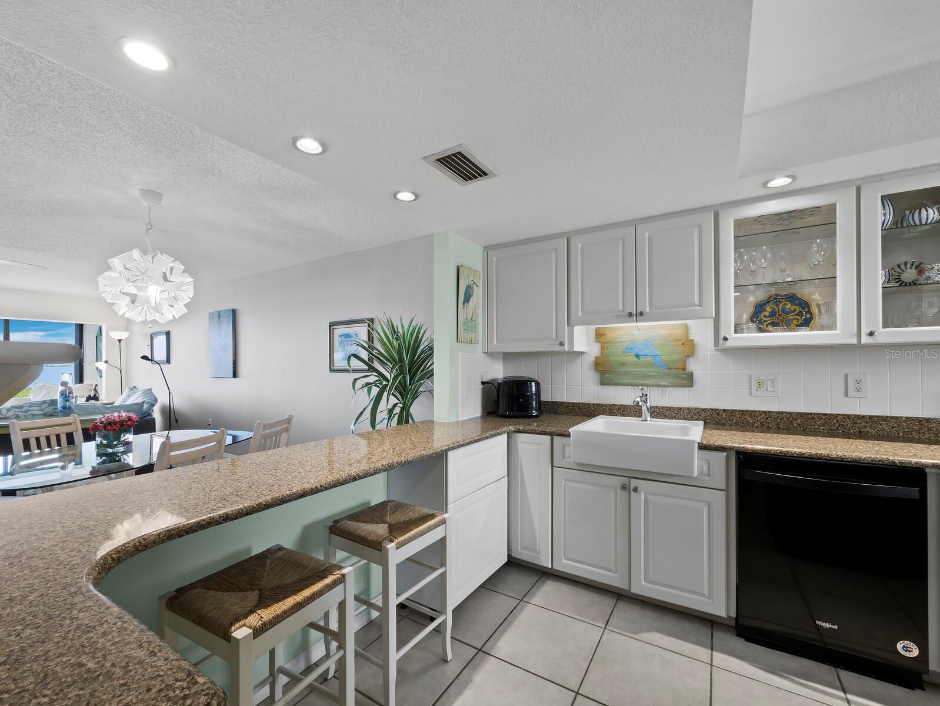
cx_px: 470
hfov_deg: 102.0
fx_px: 380
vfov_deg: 85.7
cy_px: 353
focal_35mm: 14
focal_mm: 7
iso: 400
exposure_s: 1/2.5
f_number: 11
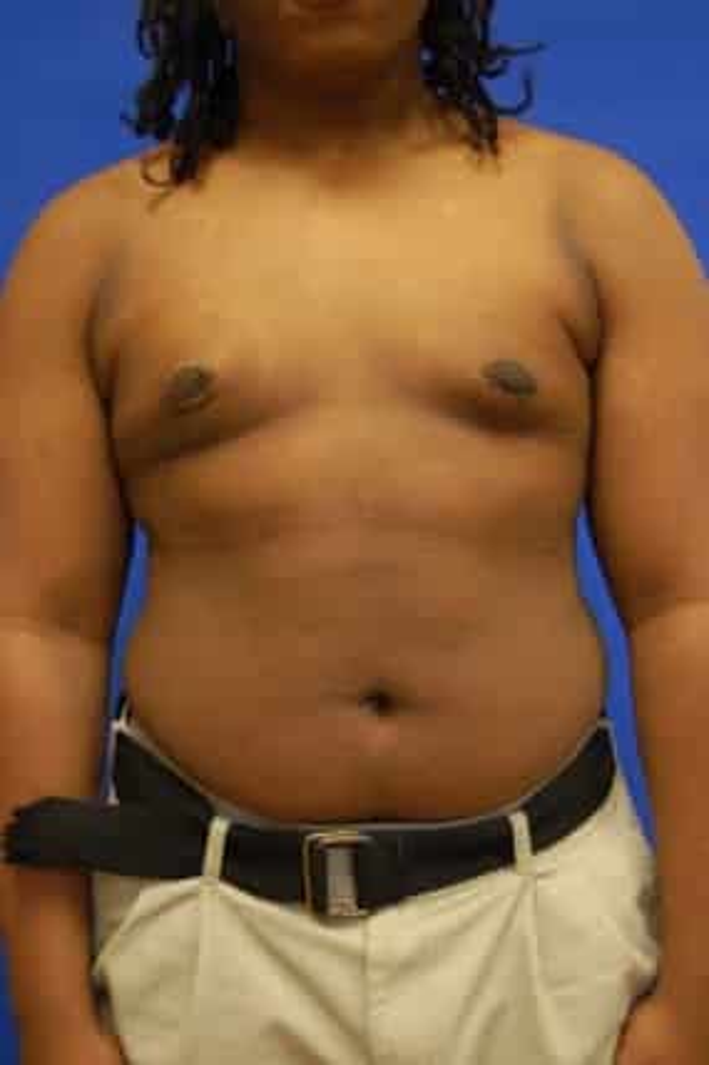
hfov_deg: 25.7
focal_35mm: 52
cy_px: 532
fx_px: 1552
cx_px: 354
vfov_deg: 37.9
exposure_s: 1/60
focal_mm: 35
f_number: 4.8
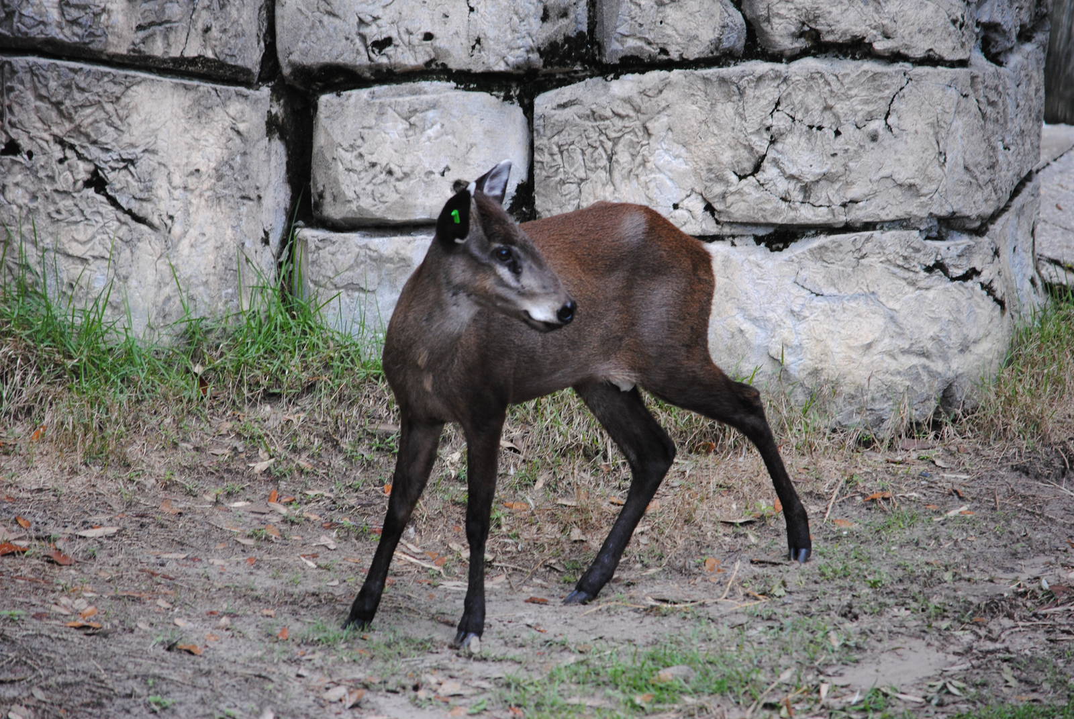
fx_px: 8736
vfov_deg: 4.7
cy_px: 360
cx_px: 537
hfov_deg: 7.0
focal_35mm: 292
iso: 400
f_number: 5
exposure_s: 1/100
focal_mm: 195
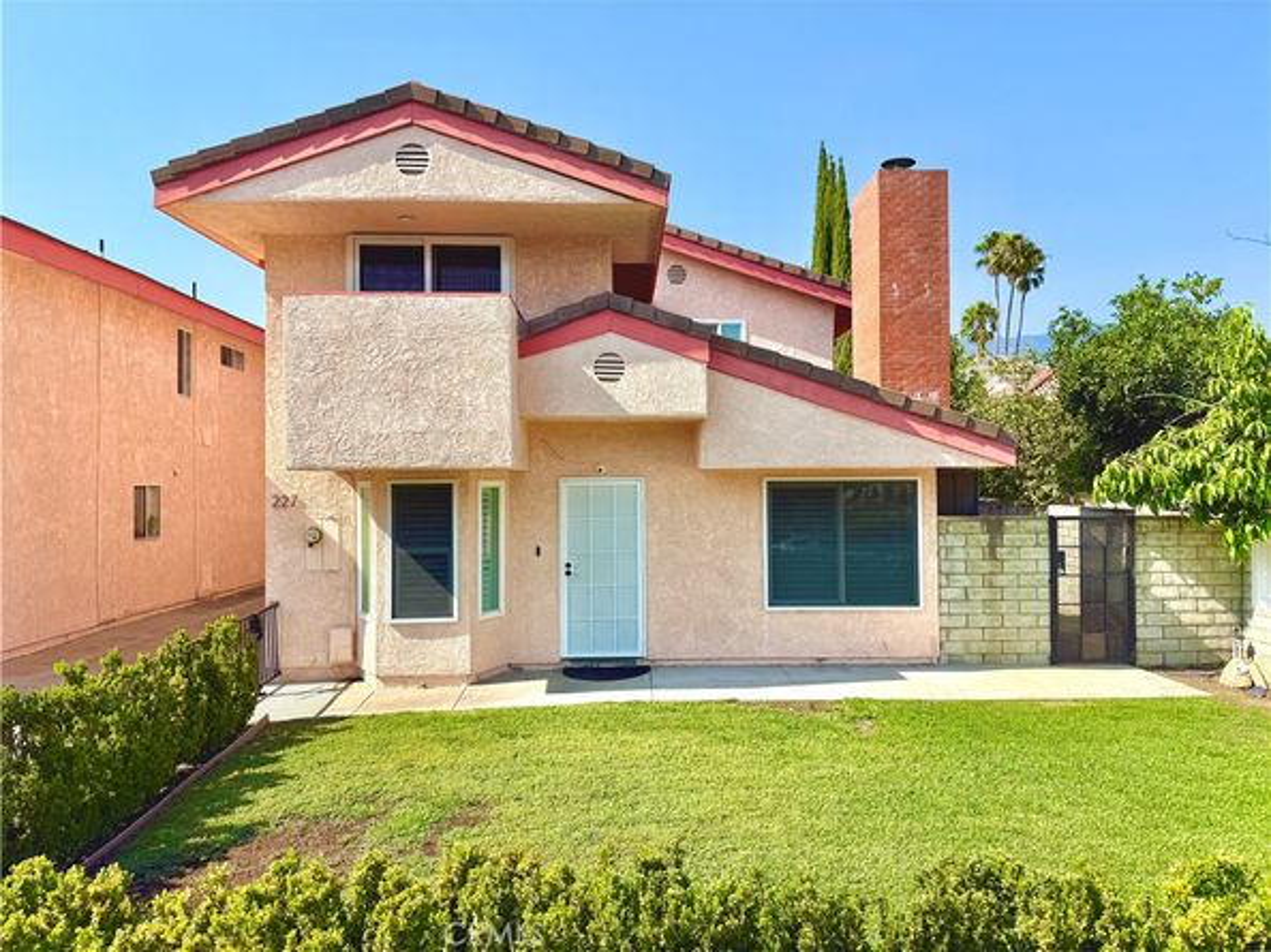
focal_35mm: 24
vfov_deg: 56.8
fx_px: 881
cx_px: 636
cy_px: 476
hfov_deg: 71.6
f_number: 1.78
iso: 80
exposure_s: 1/3584
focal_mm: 6.76
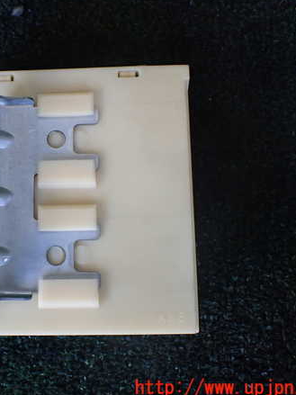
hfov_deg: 34.3
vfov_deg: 45.8
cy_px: 197
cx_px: 68
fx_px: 468
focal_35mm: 41
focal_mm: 5.4
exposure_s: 1/125
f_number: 2.3
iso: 400
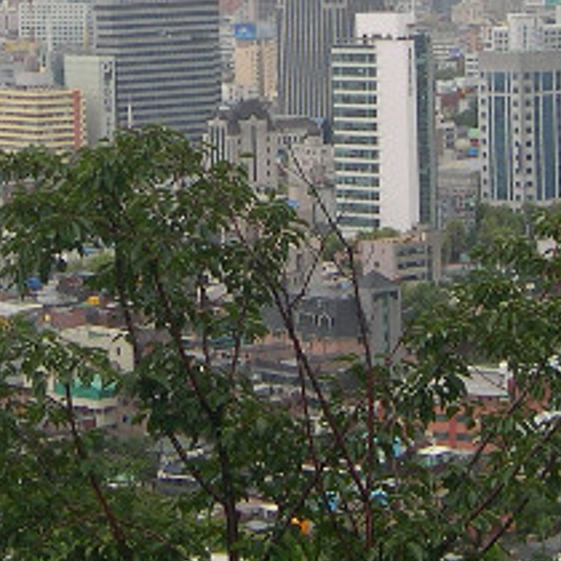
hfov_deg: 12.8
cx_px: 123
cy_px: -27
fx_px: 2494
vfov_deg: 12.6
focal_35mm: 136
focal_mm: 8
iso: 100
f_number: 2.8
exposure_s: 1/222
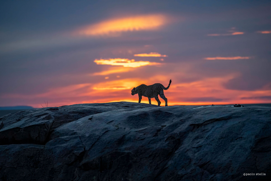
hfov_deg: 12.1
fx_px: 1280
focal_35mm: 170
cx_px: 136
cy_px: 90
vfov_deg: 8.1
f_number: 2.8
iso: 5000
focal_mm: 170
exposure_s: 1/1250
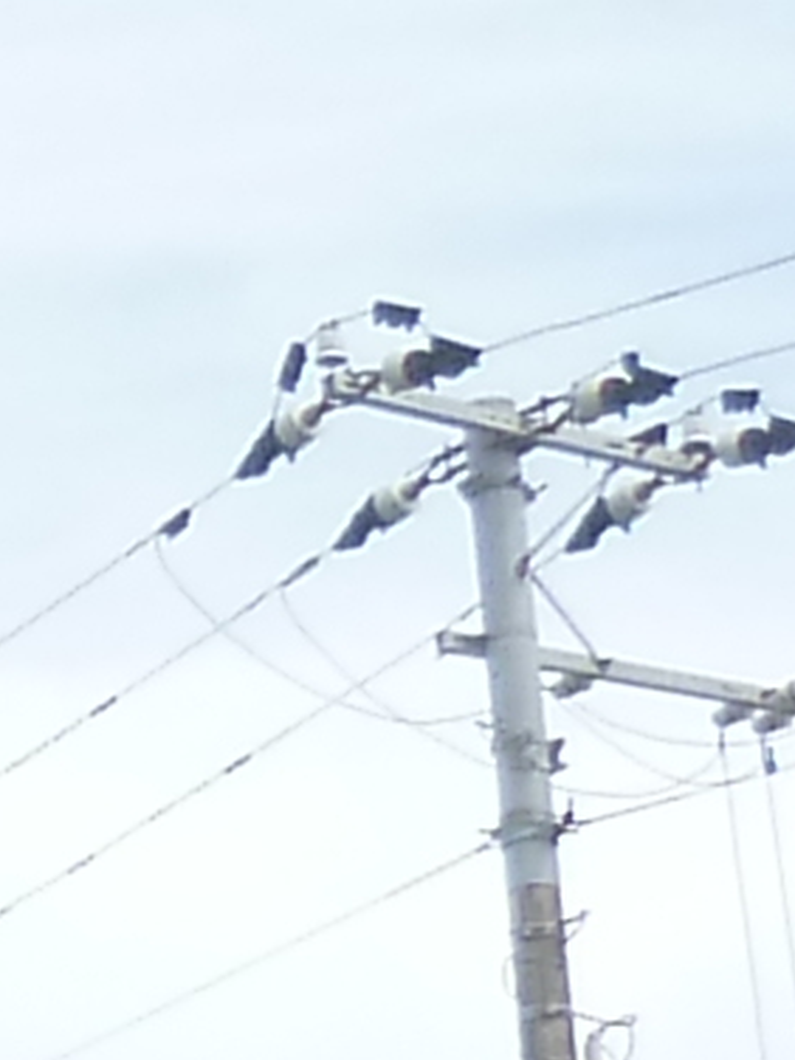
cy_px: 1381
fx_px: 7809
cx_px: -1294
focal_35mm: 255
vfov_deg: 7.7
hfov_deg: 5.6
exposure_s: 1/160
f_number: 8
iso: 160
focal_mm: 4.3
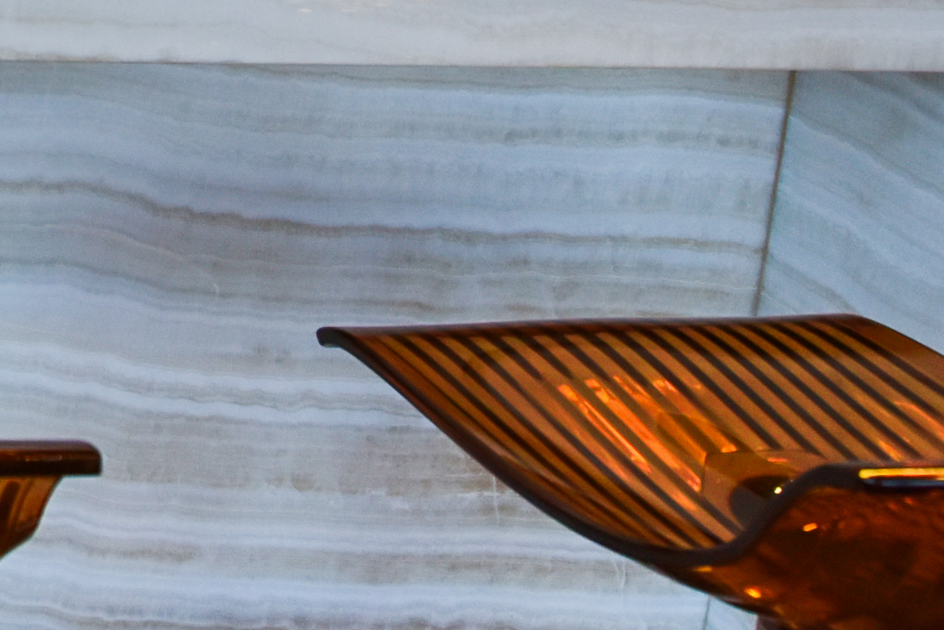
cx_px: -813
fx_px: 1783
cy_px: -443
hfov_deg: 20.1
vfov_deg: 17.1
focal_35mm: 68
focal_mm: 14
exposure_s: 1/160
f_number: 4
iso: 800
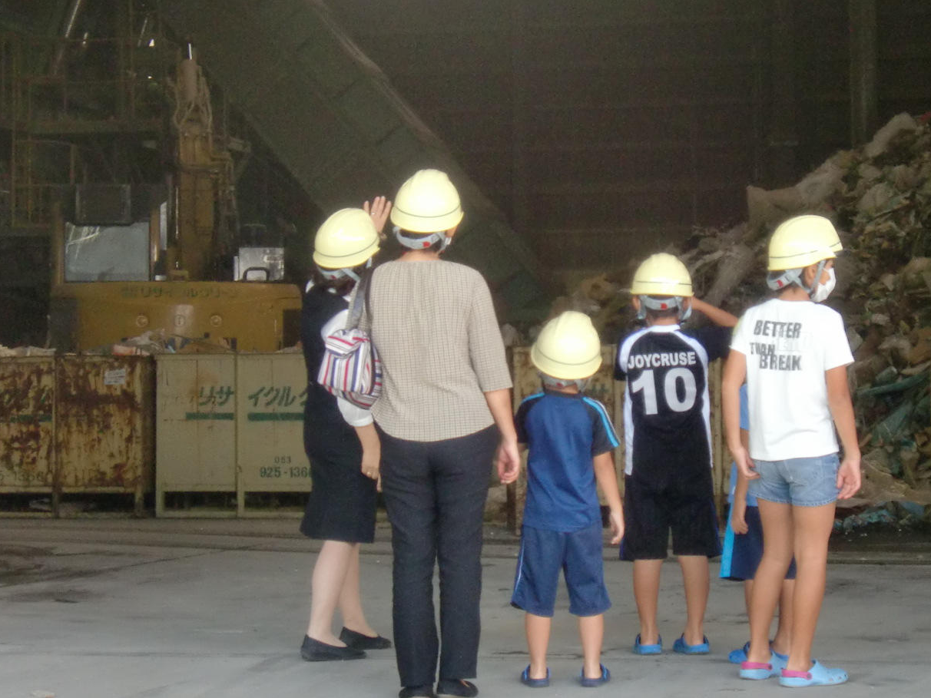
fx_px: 2770
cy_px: 337
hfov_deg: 19.1
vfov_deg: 14.4
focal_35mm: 103
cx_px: 562
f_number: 4.7
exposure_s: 1/80
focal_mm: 13.02
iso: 250
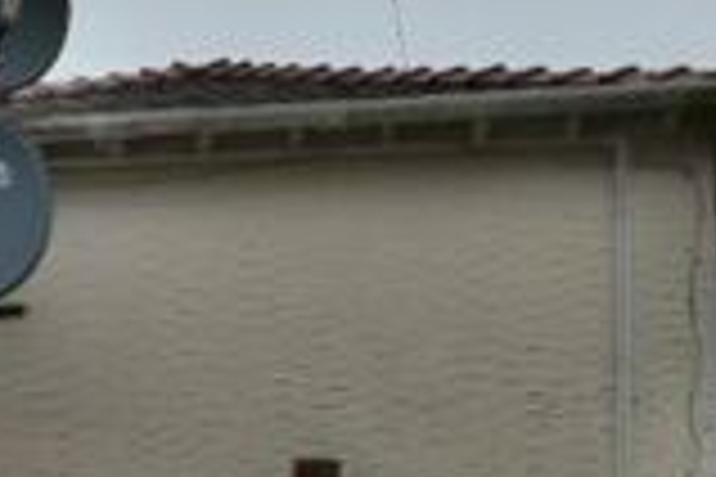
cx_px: 374
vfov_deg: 16.6
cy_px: 902
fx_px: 1313
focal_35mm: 66
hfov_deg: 30.5
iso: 800
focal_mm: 10
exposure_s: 1/320
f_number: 9
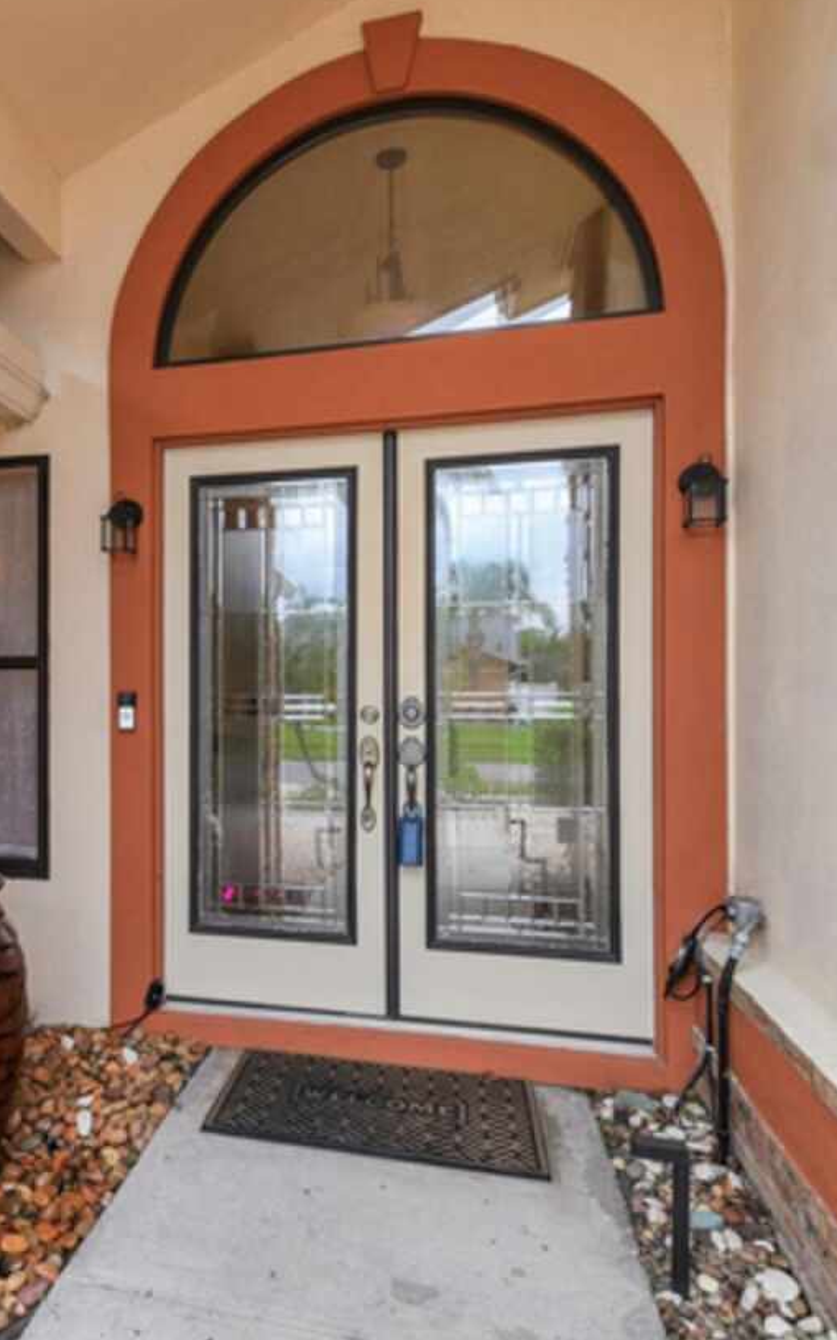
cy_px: 676
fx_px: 876
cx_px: 179
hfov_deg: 48.4
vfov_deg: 74.8
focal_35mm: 24
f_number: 7.1
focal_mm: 10
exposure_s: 1/20
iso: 100
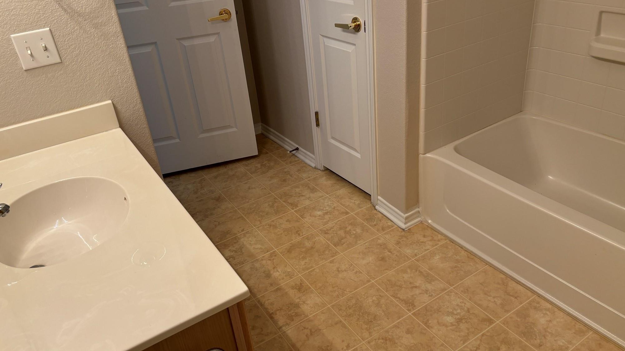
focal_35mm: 29
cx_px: 310
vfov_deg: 40.2
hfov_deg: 66.1
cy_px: 164
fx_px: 481
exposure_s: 1/60
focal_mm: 5.96
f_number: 1.6
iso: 100
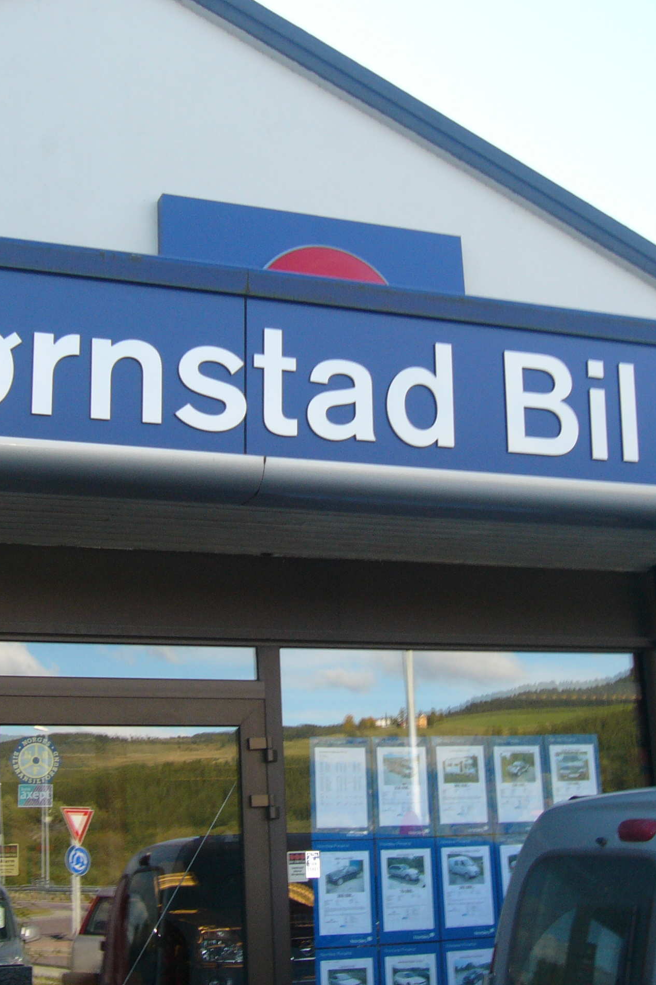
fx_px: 1339
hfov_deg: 27.5
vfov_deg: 40.3
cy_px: 488
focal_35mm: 49
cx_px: 323
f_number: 8
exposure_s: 1/50
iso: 100
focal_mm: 5.8
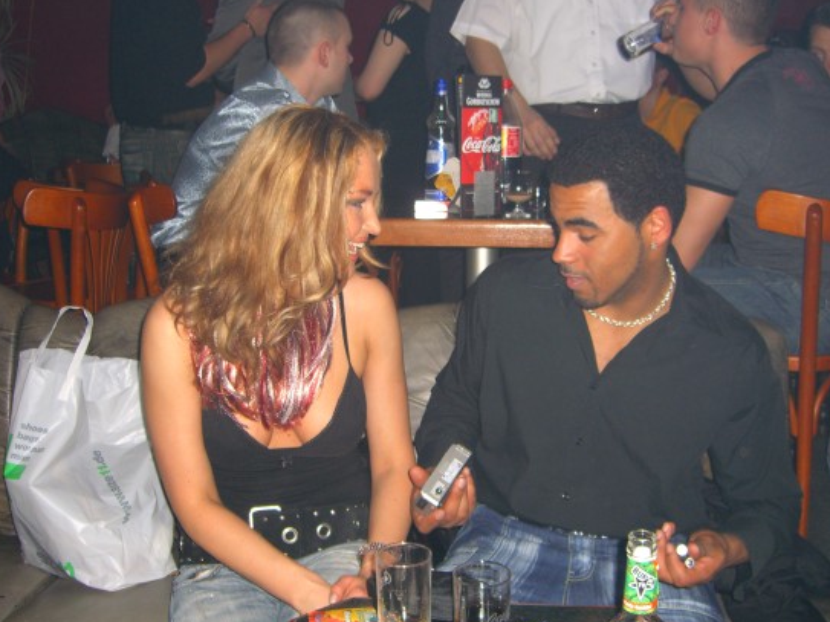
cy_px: 313
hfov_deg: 44.8
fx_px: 1007
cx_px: 434
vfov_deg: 34.3
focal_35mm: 42
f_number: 2.8
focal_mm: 7.9
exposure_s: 1/60
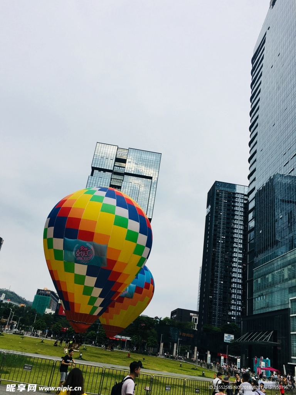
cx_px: 148
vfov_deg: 61.7
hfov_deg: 48.2
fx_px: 331
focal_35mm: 29
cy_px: 198
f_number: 2.2
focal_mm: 4.15
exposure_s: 1/1479
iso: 25
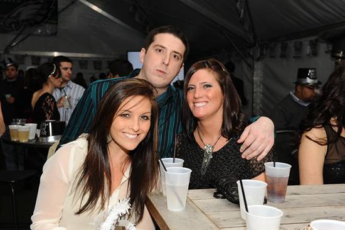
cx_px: 172
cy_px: 115
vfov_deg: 30.5
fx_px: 421
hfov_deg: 44.5
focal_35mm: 44
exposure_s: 1/250
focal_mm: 44
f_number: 6.7
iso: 1100
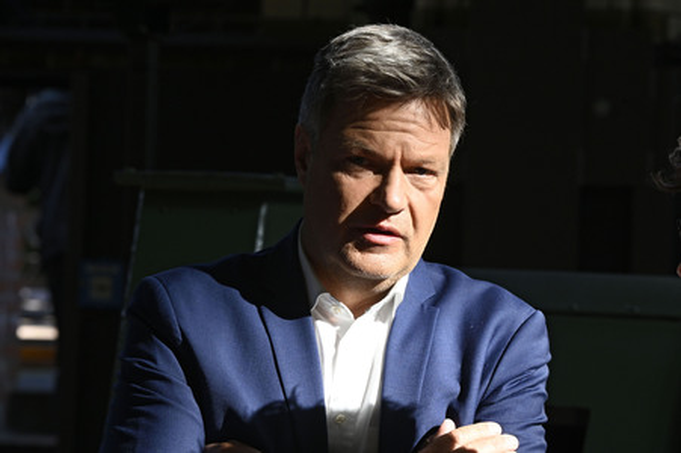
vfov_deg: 6.9
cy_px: 226
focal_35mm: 200
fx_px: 3780
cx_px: 340
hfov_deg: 10.3
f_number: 13
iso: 1600
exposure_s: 1/320
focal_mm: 200
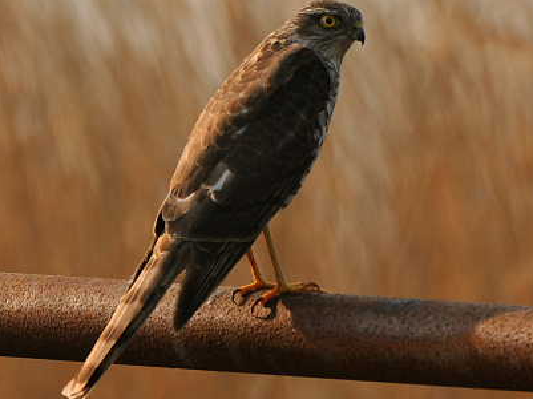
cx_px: 393
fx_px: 13292
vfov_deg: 1.7
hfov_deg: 2.3
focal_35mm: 864
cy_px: 157
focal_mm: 400
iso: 200
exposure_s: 1/500
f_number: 8
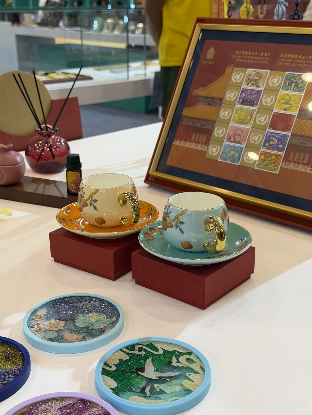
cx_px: 156
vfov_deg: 39.7
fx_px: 577
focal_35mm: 48
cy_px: 208
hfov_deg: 30.3
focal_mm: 6.76
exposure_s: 1/100
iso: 64
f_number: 1.78
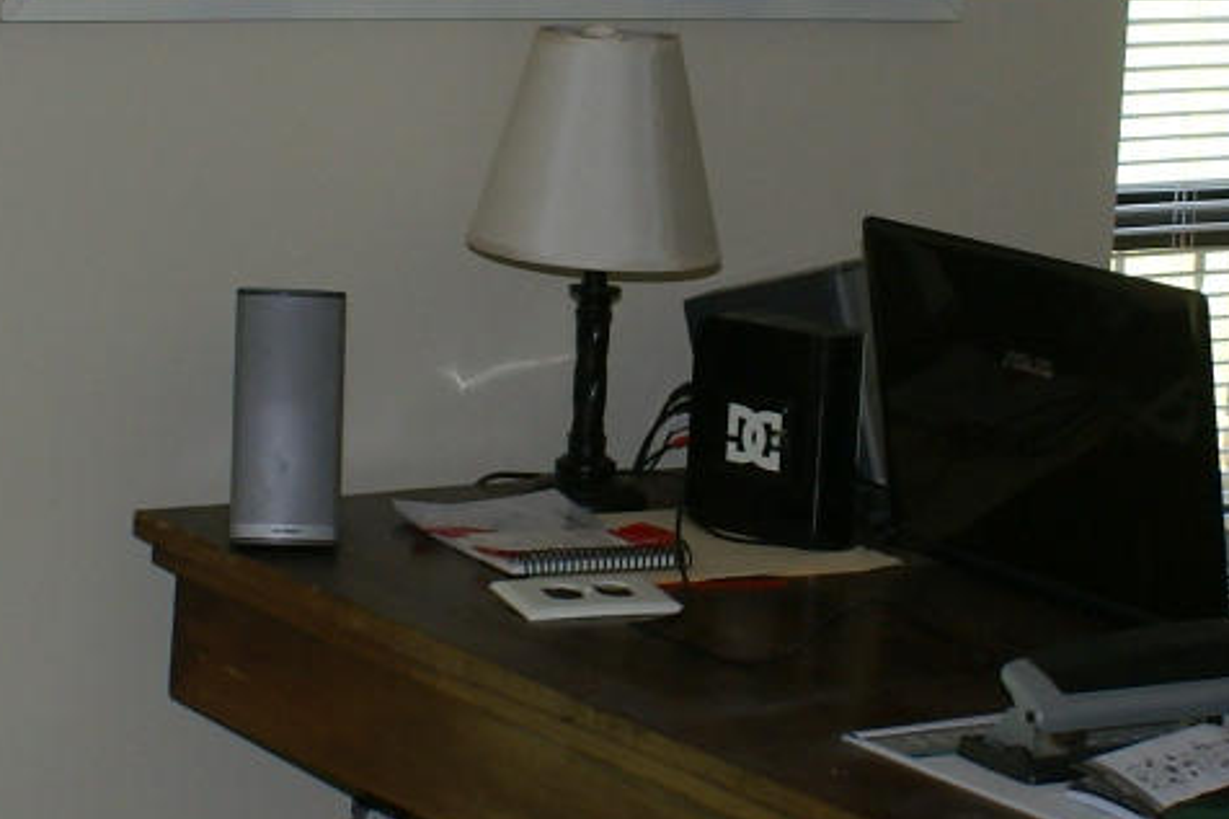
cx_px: 684
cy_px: 292
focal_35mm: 109
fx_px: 3720
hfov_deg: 18.8
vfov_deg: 12.5
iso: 200
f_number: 5.6
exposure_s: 1/60
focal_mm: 18
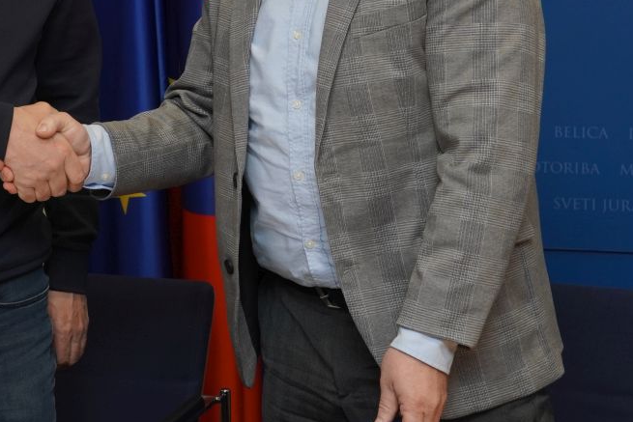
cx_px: 156
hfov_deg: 19.5
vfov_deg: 13.0
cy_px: 7
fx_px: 1830
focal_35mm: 104
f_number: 4
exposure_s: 1/160
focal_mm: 30.6
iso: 500
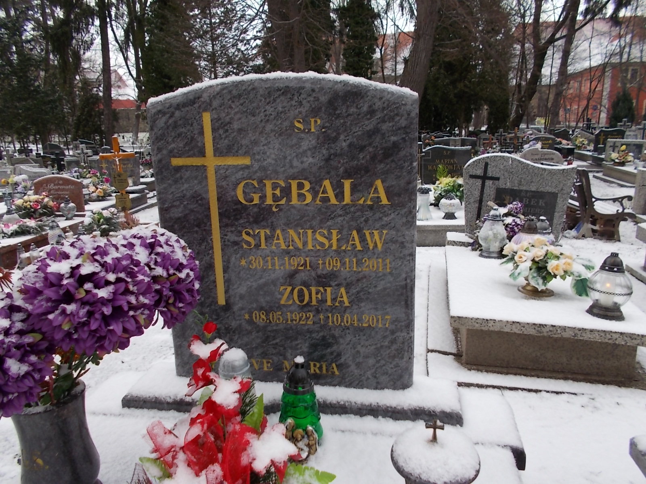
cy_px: 242
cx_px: 323
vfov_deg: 53.1
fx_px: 485
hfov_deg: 67.3
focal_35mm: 26
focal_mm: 4.6
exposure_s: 1/125
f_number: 3.2
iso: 80
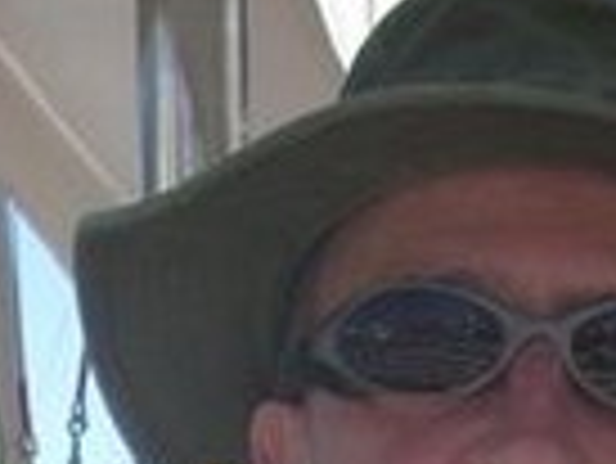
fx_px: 3028
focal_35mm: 170
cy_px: 1018
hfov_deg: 11.6
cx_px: 184
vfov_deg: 8.2
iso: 64
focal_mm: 6.2
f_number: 2.8
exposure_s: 1/479
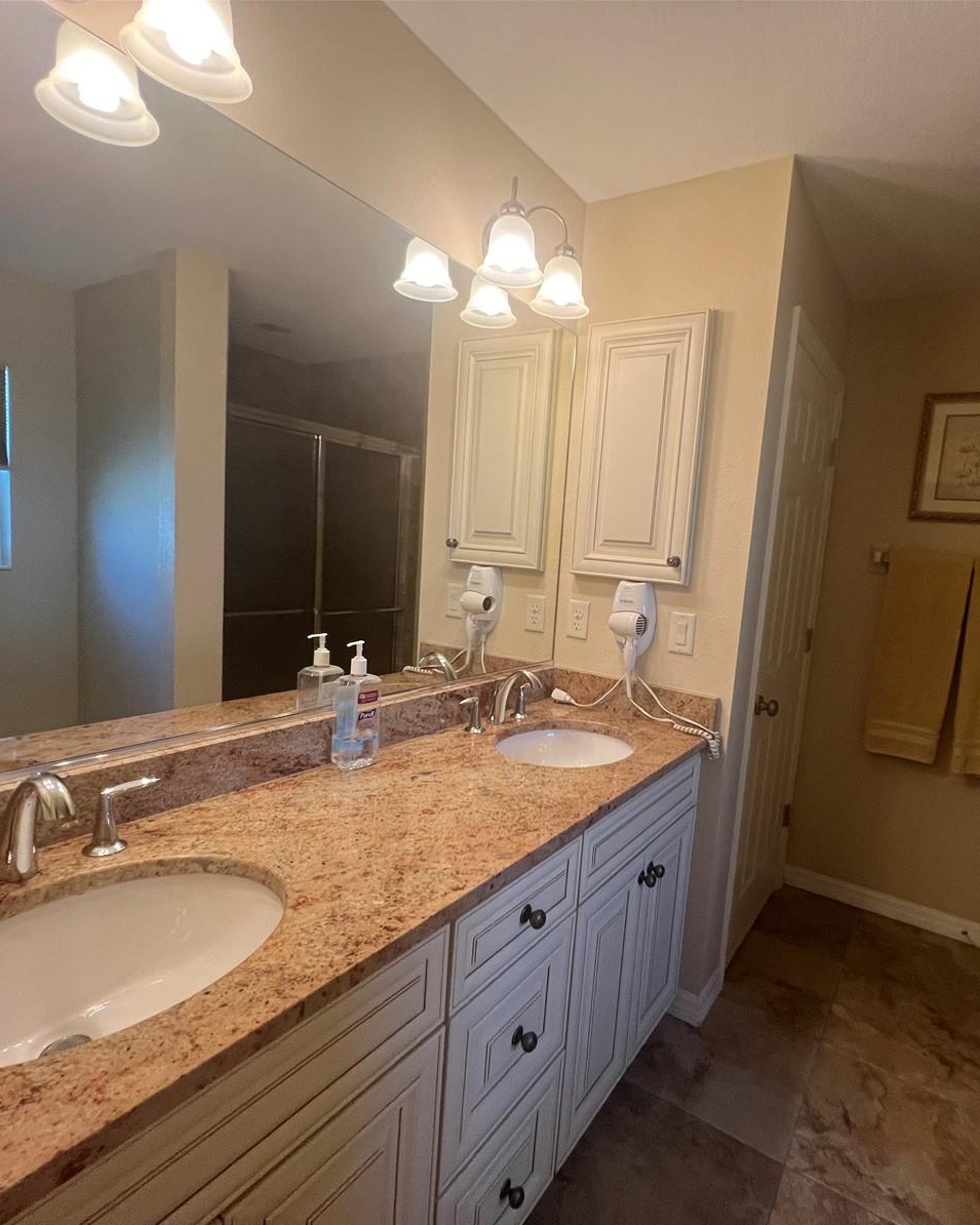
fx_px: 616
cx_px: 560
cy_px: 615
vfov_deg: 89.6
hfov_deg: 76.5
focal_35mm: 17
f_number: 1.8
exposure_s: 1/120
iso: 250
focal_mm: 1.57
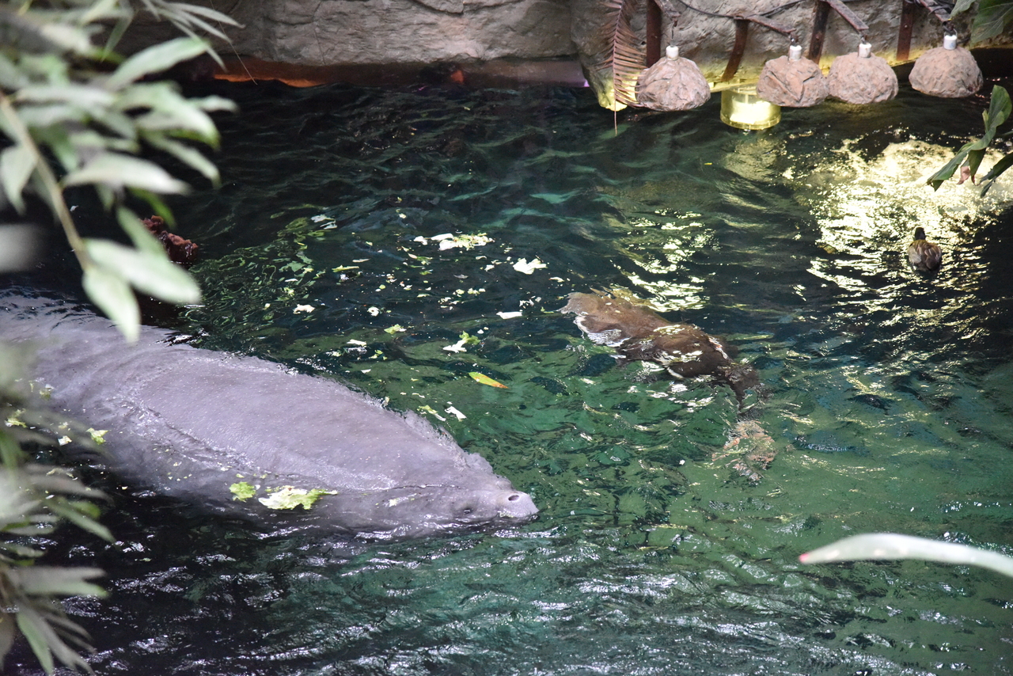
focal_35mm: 120
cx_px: 506
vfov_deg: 11.4
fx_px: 3377
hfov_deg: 17.1
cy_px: 338
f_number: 4
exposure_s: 1/250
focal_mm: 120
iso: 11400
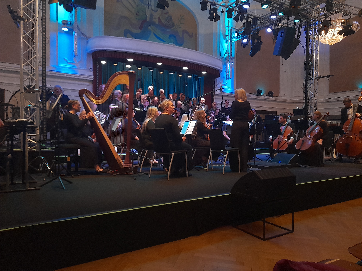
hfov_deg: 69.4
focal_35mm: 25
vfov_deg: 54.9
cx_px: 181
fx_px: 261
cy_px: 136
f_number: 2
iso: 320
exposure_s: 1/50
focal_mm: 4.6
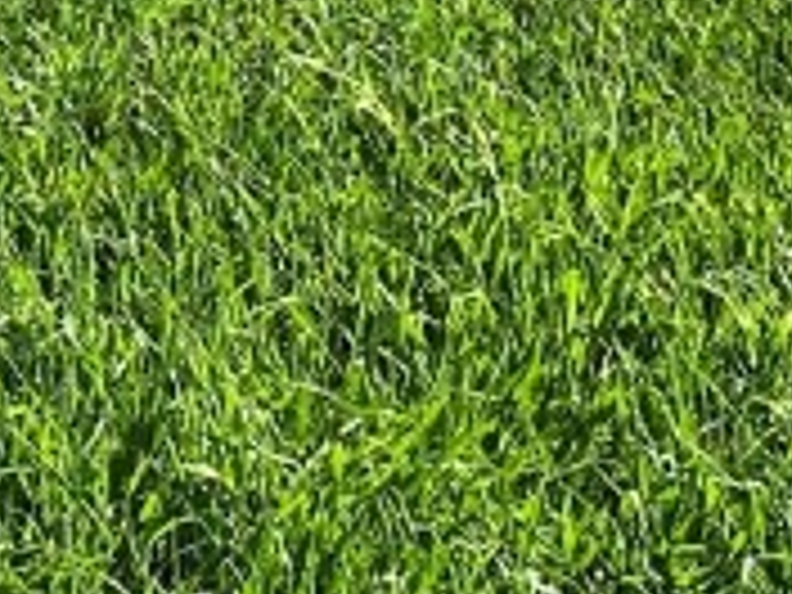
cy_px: -972
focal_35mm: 151
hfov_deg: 12.0
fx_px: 3455
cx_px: -675
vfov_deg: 8.7
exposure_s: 1/1447
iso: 32
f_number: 1.8
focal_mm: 4.25
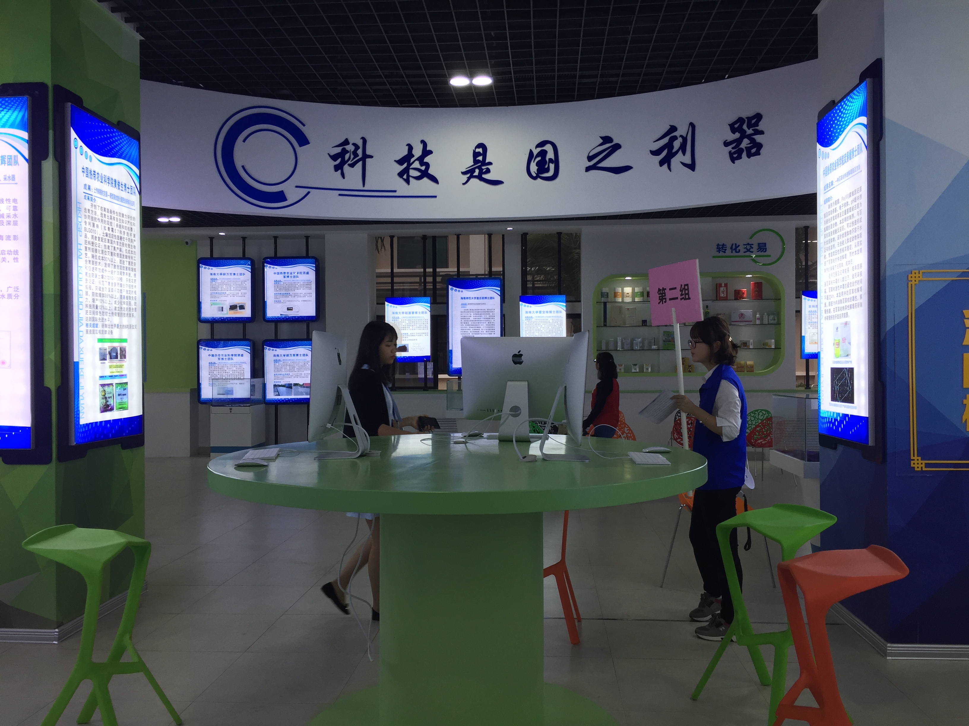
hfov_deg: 61.7
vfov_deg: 48.2
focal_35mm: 29
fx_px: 812
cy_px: 363
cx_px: 484
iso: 40
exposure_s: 1/100
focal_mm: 4.15
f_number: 2.2
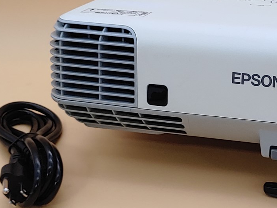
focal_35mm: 94
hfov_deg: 20.5
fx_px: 752
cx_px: 246
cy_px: 91
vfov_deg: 15.7
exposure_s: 1/120
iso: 50
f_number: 1.8
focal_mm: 4.36
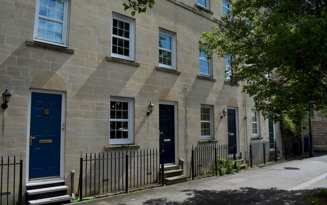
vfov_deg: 44.5
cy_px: 98
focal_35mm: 28
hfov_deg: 66.5
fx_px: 250
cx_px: 165
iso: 200
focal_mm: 18
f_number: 9
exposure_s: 1/320
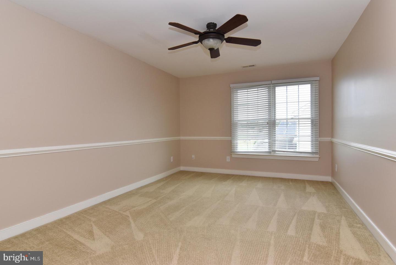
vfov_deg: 67.5
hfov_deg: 90.0
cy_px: 132
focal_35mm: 18
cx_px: 198
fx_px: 198
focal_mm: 12
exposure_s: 1/100
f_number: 10
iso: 800
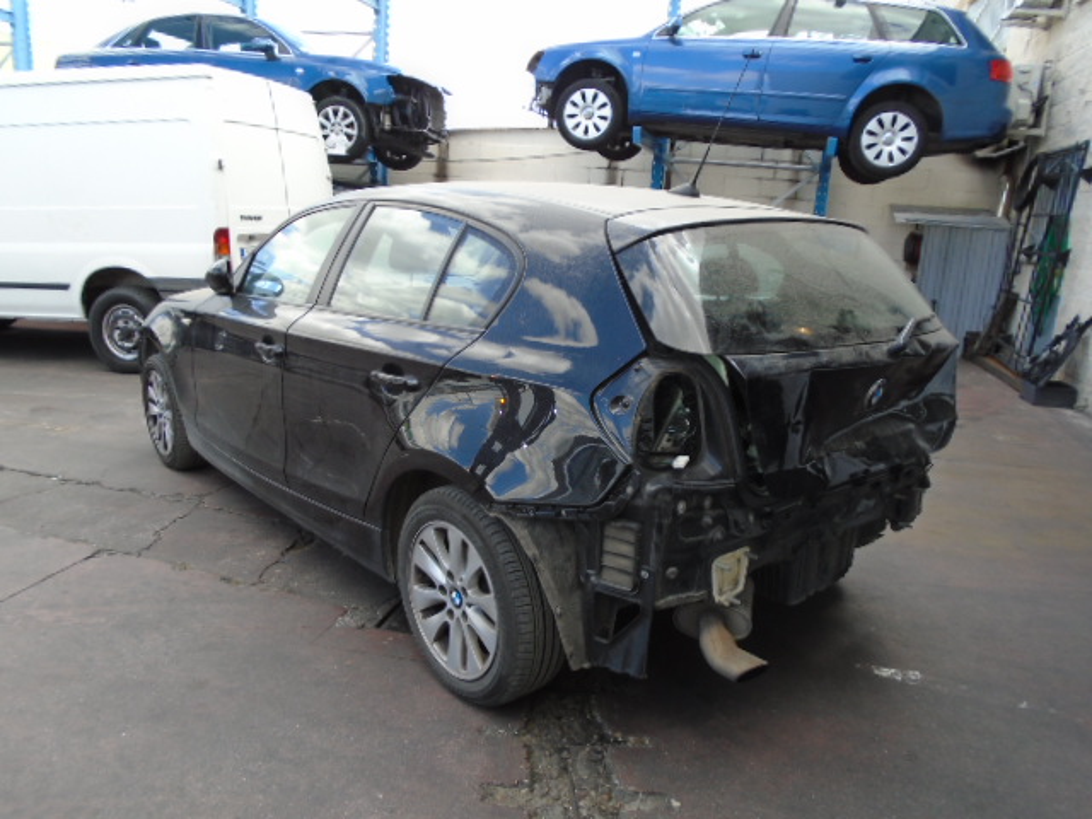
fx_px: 820
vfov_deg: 53.1
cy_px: 410
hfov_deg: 67.3
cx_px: 546
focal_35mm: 26
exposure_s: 1/200
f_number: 3.2
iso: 100
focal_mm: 4.6
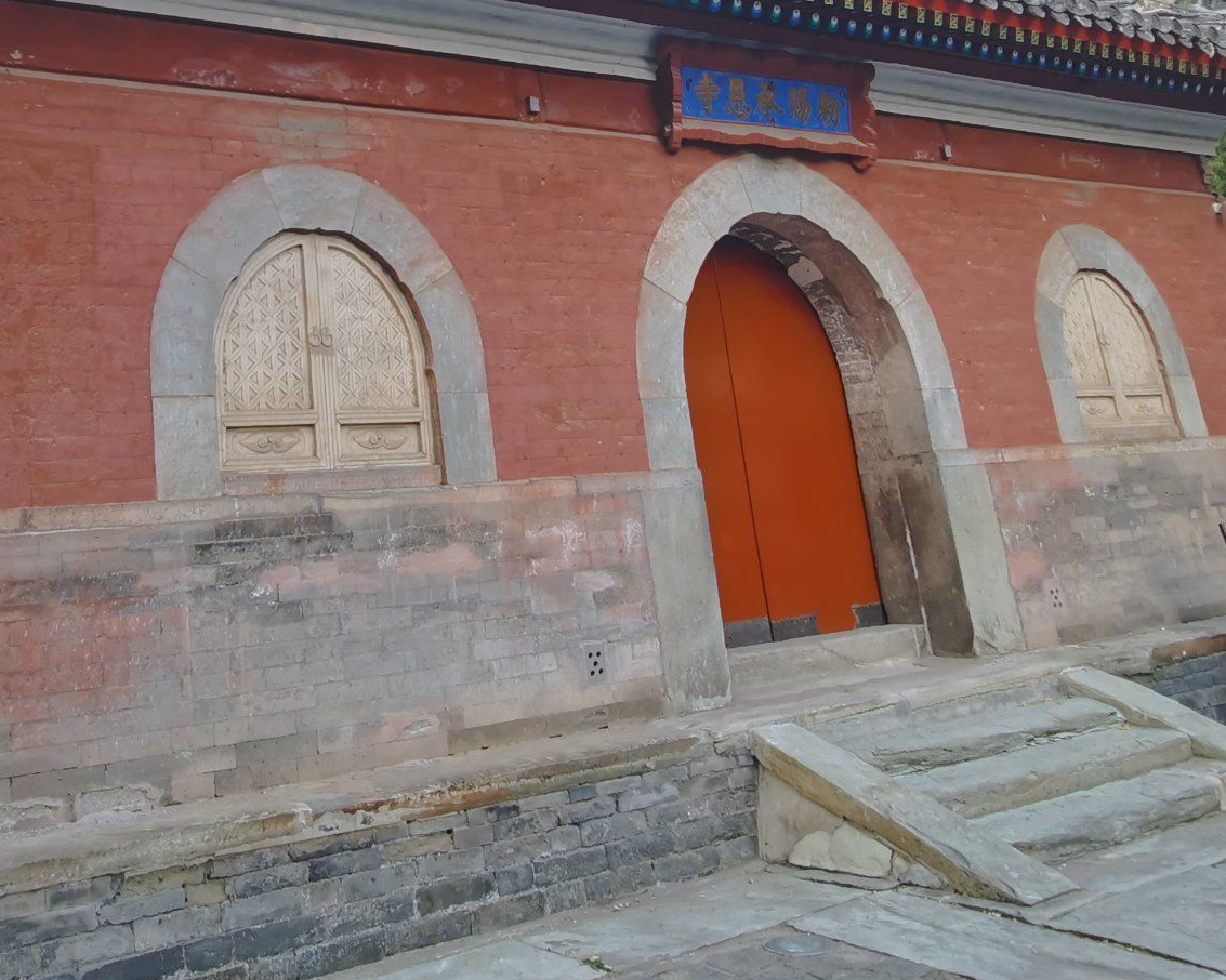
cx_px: 281
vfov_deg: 35.1
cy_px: 95
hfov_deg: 44.0
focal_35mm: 40
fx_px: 1451
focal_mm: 2.26
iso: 80
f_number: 2.2
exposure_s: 1/100
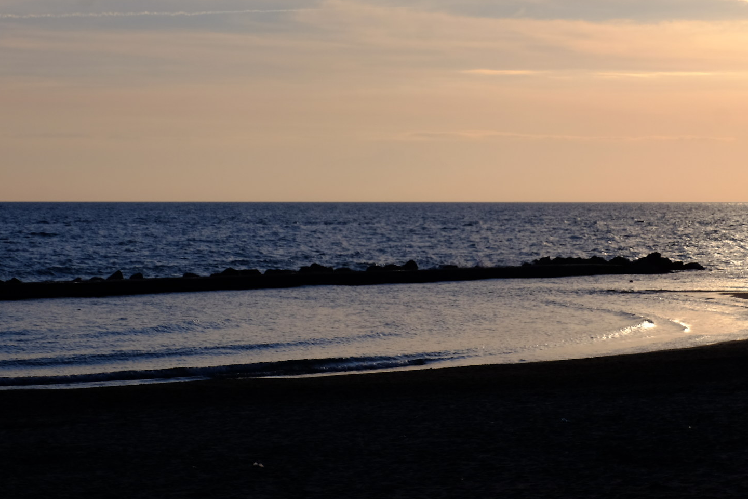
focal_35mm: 110
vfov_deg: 12.4
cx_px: 422
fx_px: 2285
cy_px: 198
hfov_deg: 18.6
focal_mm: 43.9
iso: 200
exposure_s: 1/400
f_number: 13
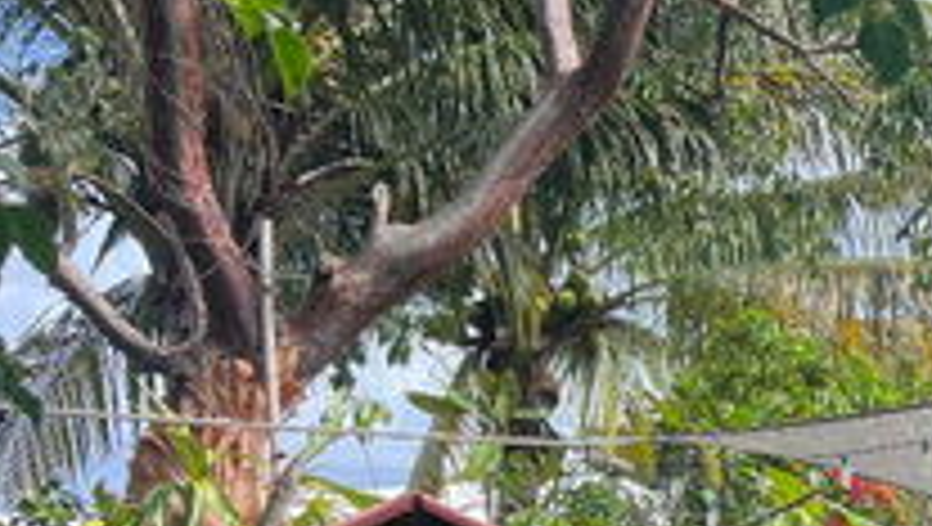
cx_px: 1148
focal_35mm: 70
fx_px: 1732
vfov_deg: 16.8
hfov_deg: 26.4
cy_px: 562
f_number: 1.5
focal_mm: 5.7
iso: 50
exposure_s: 1/1196
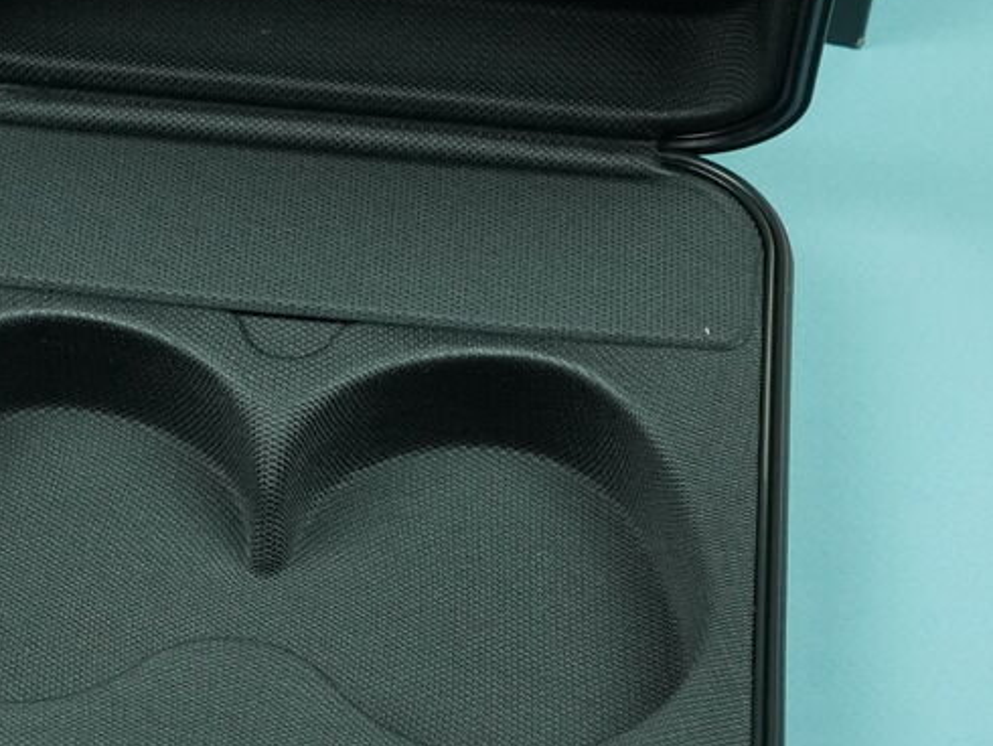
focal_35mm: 65
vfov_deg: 22.5
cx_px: 269
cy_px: 513
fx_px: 1866
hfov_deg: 29.4
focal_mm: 40
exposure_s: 1/160
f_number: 9
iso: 4000
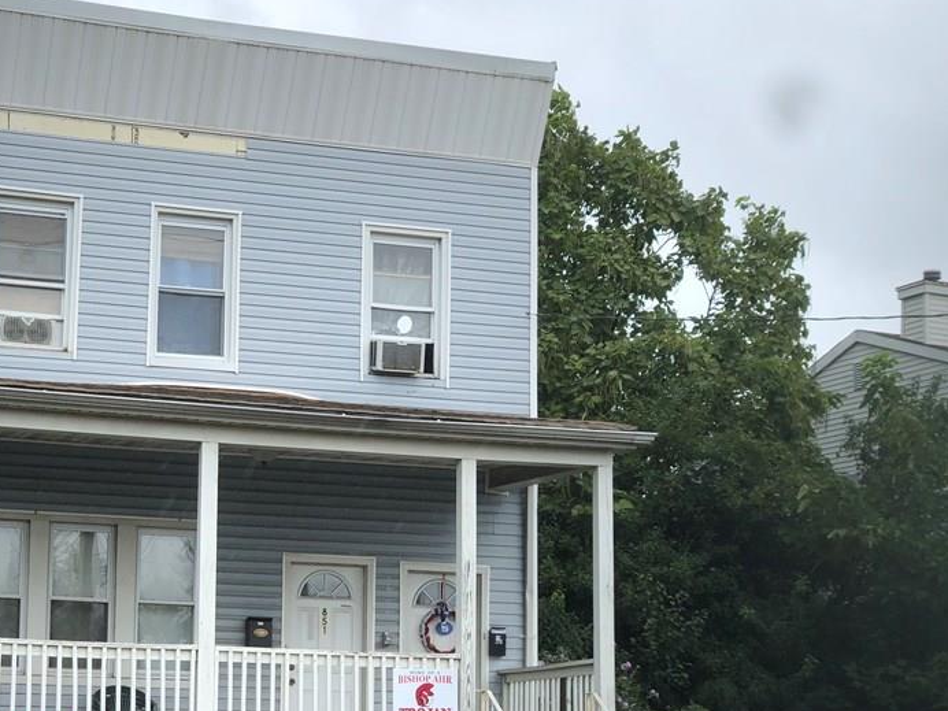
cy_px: 442
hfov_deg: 25.2
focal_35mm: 77
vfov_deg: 19.1
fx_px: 2109
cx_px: 297
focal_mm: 6
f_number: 2.4
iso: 16
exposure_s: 1/458
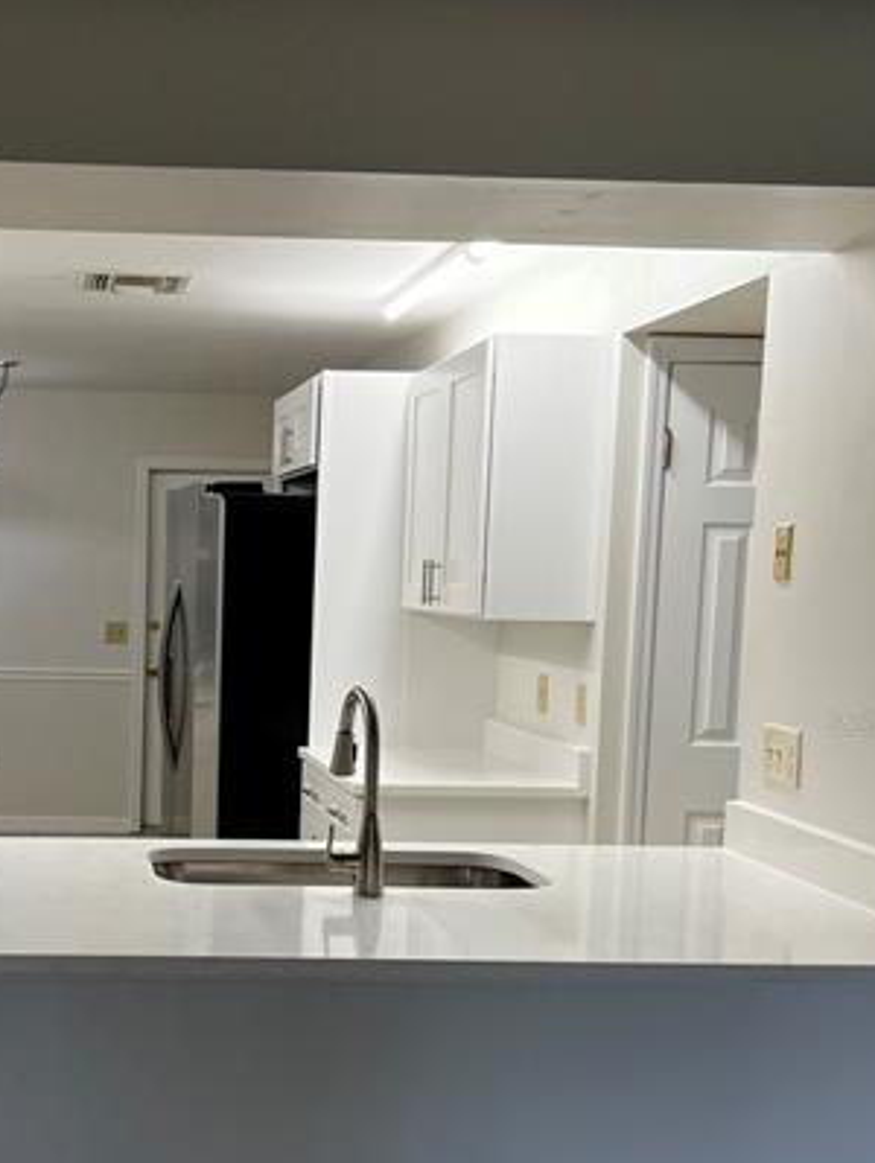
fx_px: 1682
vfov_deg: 37.9
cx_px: 120
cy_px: 723
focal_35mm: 50
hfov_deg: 28.2
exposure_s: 1/120
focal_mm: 5.7
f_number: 1.5
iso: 40
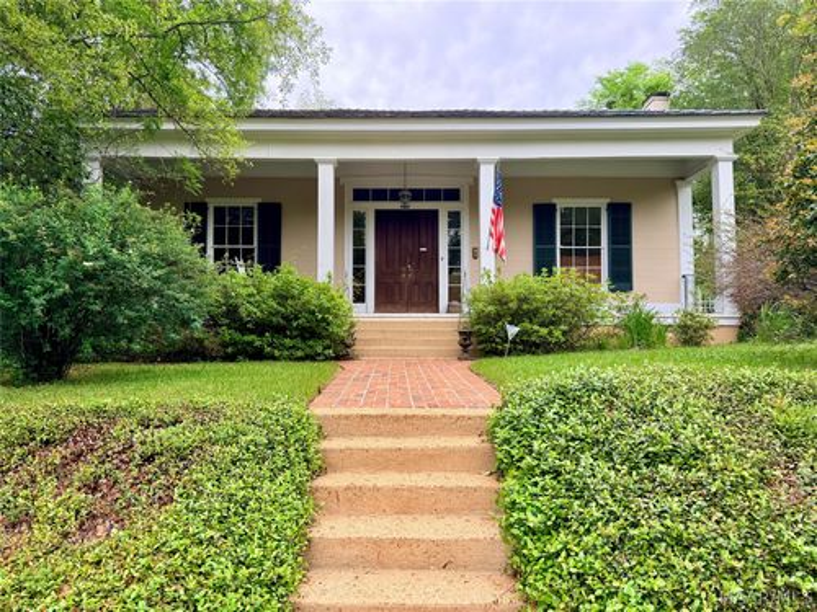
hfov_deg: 71.6
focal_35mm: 24
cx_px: 408
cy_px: 306
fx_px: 566
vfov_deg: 56.8
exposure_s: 1/805
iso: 100
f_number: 1.78
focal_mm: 6.76
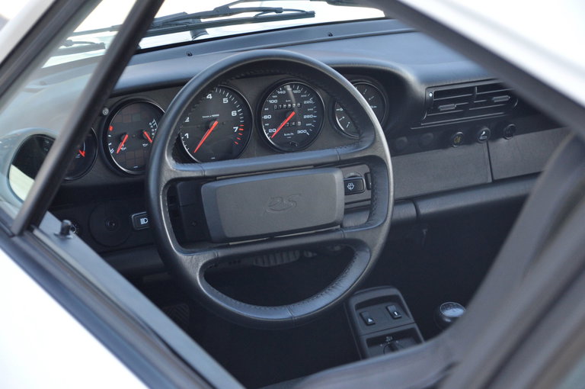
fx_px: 1266
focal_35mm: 78
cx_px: 292
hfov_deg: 26.0
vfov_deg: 17.4
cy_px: 194
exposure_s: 1/60
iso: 500
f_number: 4.8
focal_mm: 52
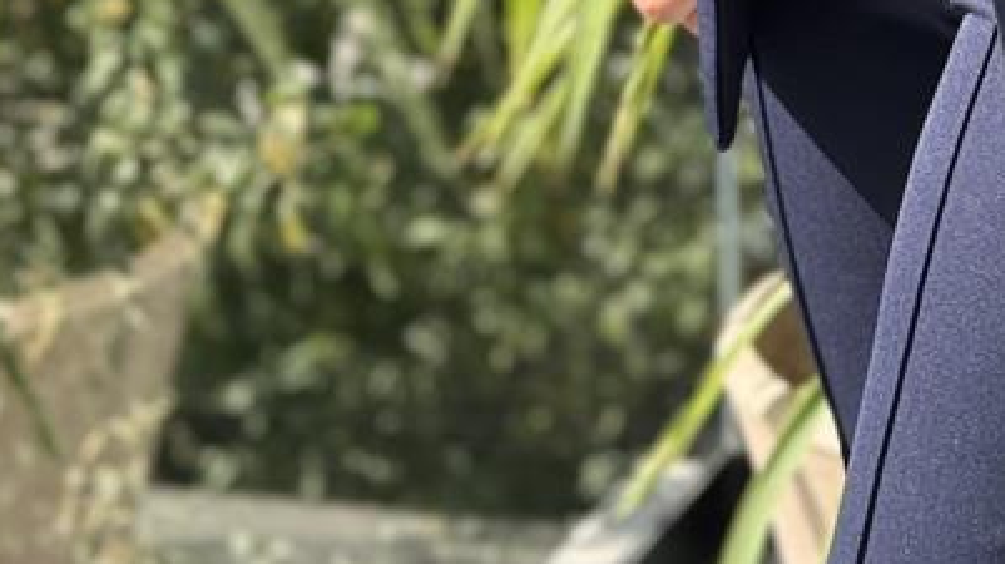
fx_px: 4634
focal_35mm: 174
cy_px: -843
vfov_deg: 6.6
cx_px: 1148
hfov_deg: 12.1
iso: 64
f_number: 1.78
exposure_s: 1/356
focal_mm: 6.76
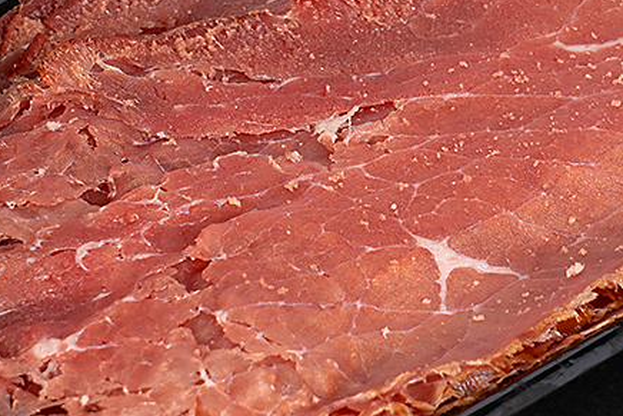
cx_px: 339
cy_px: 189
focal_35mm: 289
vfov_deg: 4.8
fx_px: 5003
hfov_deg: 7.1
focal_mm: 105
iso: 100
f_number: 9
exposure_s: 1/160
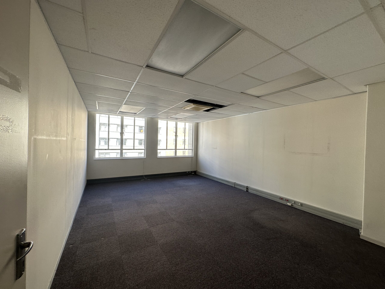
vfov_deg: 85.7
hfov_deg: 102.1
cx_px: 192
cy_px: 144
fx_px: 156
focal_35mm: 14
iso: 40
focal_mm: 2.22
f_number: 2.2
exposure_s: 1/99
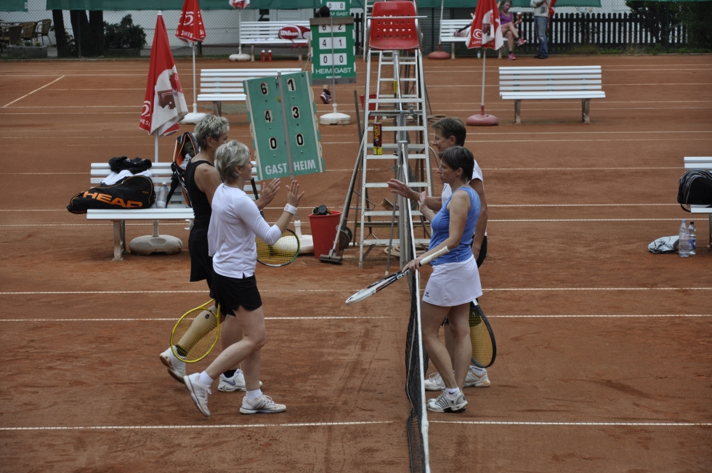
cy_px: 236
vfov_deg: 10.7
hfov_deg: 16.1
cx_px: 356
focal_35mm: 128
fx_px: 2519
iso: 220
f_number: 5.6
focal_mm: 85
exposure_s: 1/500
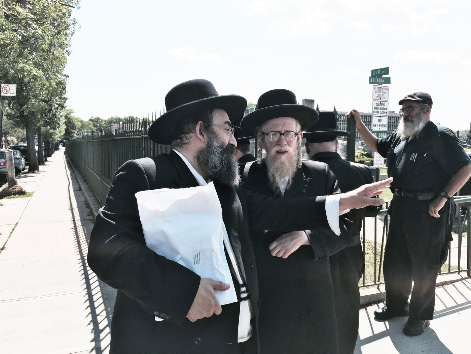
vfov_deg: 48.2
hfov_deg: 61.7
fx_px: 395
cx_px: 236
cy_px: 177
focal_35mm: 29
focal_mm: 4.15
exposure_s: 1/2639
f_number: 2.2
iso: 32
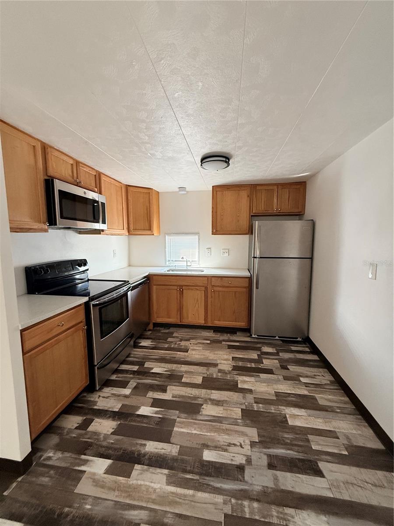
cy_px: 263
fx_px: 212
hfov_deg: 85.7
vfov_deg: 102.1
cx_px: 197
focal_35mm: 14
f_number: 2.2
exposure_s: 1/99
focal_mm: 2.22
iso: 320
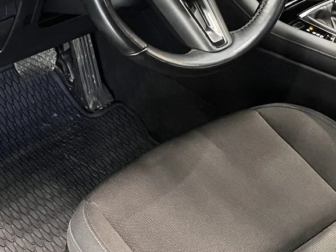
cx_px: 106
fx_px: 699
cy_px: 58
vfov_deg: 20.2
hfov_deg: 26.9
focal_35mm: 72
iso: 640
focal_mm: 5.1
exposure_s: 1/33
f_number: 1.6
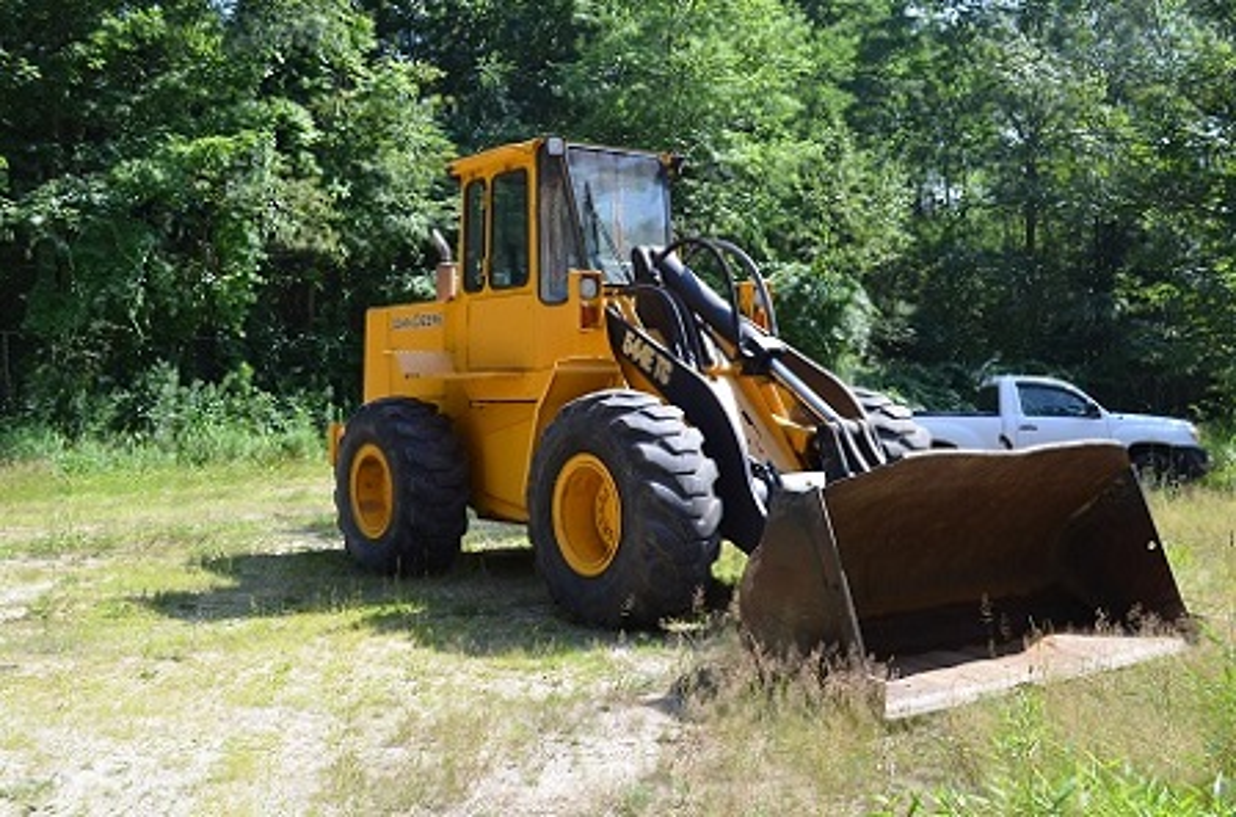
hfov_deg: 49.7
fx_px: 1335
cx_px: 618
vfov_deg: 34.0
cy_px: 408
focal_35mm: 39
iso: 200
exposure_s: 1/200
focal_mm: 26
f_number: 7.1
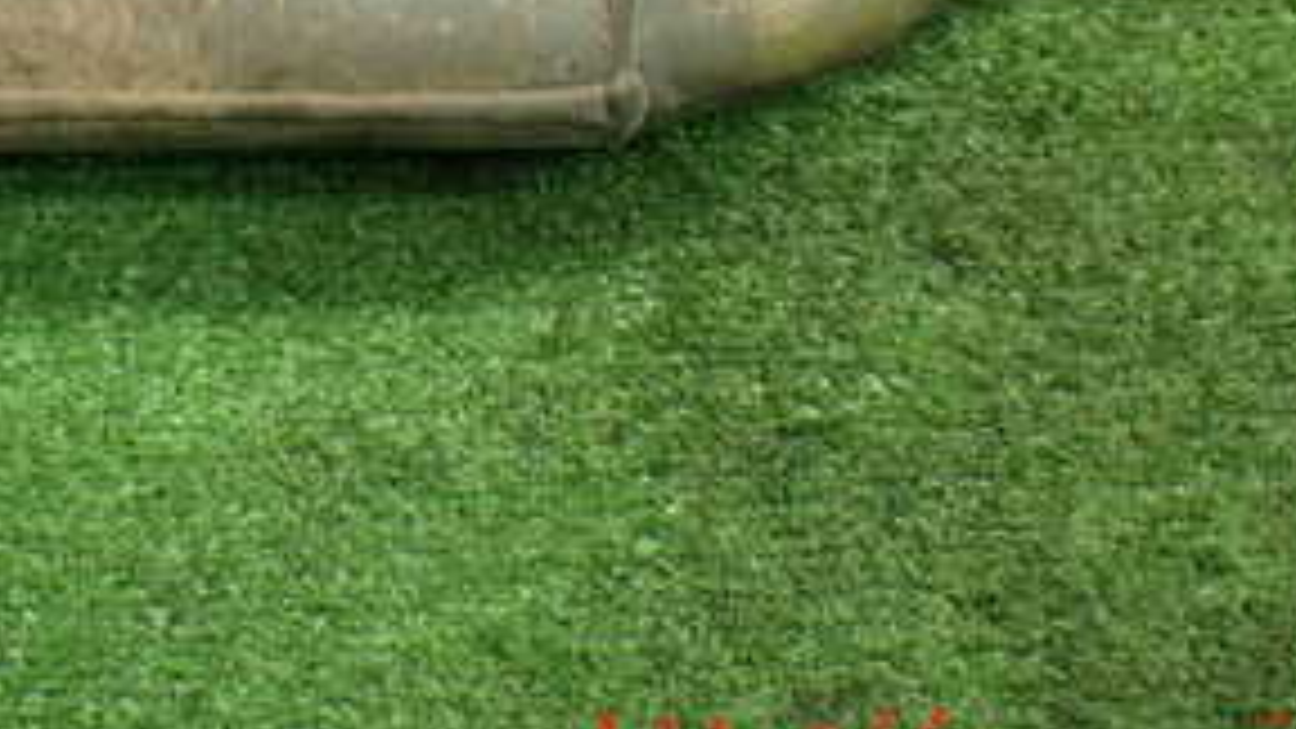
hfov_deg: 30.3
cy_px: -198
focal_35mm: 68
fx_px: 2337
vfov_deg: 16.8
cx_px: 266
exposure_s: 1/100
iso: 800
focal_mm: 5.4
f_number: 2.3
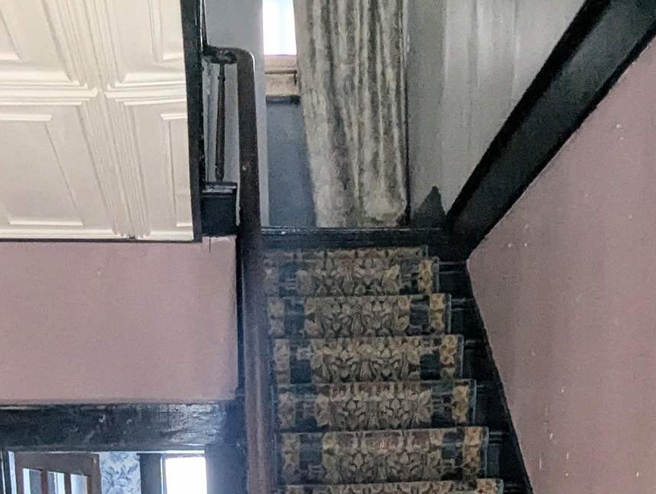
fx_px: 873
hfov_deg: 41.1
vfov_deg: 25.1
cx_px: 277
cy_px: 716
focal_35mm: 46
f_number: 2.2
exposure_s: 1/110
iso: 173
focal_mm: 1.95
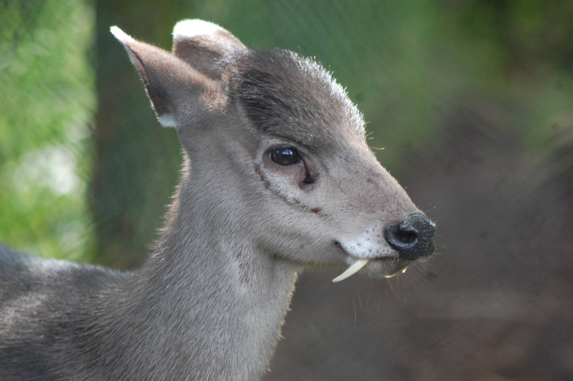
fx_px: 7156
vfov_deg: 3.0
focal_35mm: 450
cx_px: 286
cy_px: 190
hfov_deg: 4.6
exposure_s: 1/200
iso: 800
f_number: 5.6
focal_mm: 300
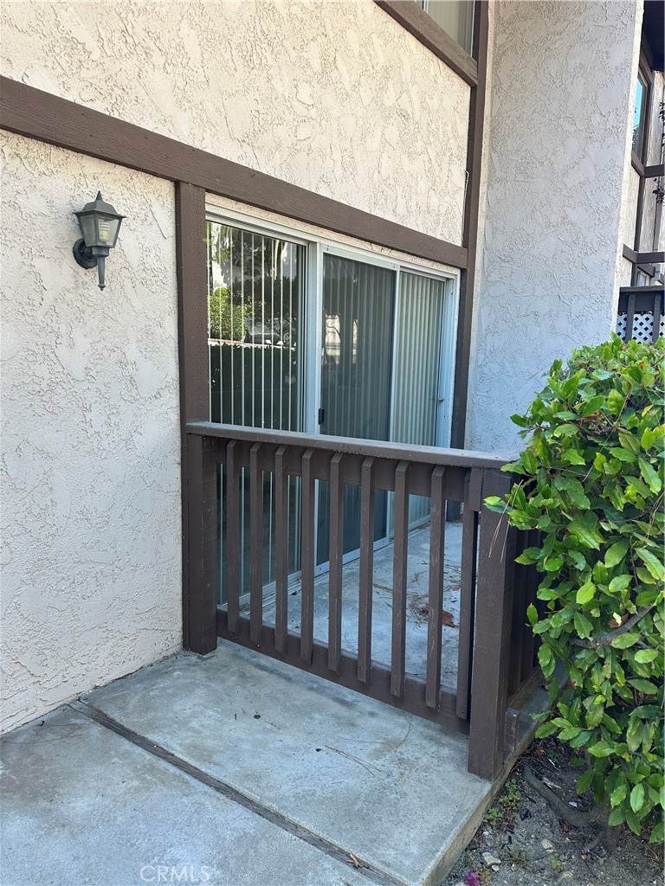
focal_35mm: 24
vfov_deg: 71.6
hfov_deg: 56.8
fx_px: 615
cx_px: 332
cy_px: 443
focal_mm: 6.86
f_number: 1.78
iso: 80
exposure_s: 1/315
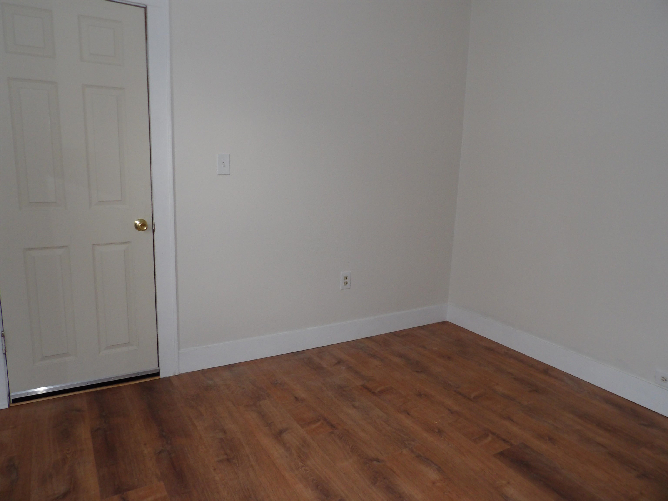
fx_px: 463
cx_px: 334
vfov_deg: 56.8
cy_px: 250
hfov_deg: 71.6
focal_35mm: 24
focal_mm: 4.3
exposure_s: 1/33
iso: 200
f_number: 3.2
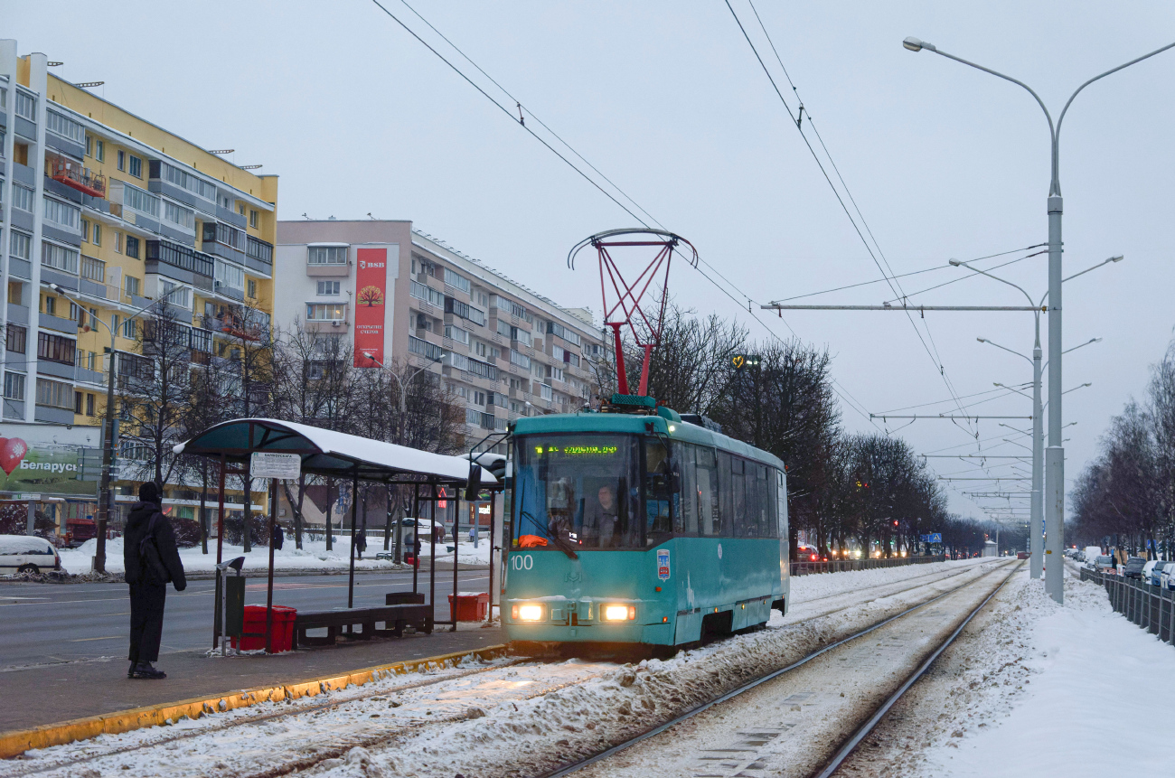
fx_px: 2199
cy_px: 389
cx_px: 588
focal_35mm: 68
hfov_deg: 29.9
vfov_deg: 20.1
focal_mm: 45
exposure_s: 1/250
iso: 2000
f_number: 4.8
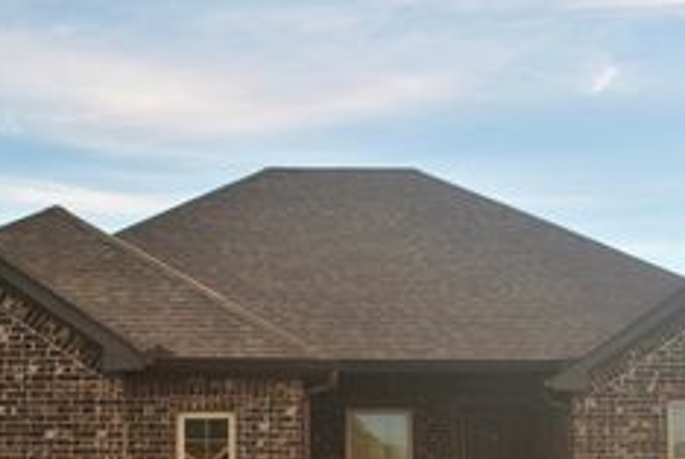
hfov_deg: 26.2
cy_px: 393
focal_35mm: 77
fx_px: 1468
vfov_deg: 17.6
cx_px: 293
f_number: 5.6
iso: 100
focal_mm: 24
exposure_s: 1/200
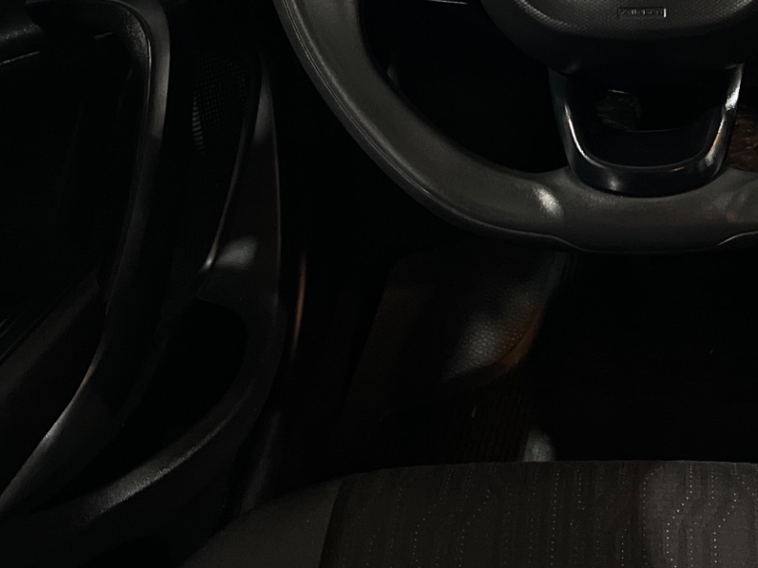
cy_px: -61
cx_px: 661
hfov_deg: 29.6
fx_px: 1380
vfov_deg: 22.0
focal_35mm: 63
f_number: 1.5
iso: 640
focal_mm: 5.7
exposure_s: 1/30
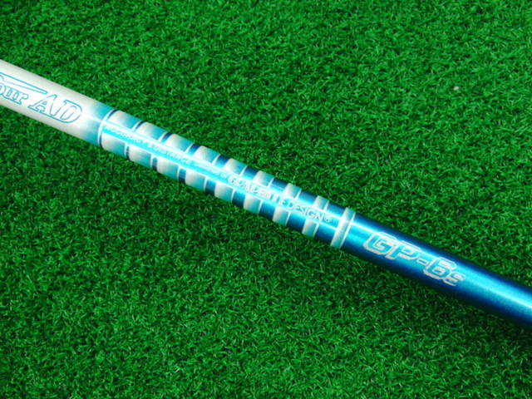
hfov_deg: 50.1
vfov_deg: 38.7
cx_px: 266
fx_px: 569
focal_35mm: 37
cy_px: 200
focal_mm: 6.42
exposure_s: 1/40
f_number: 3.6
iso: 400
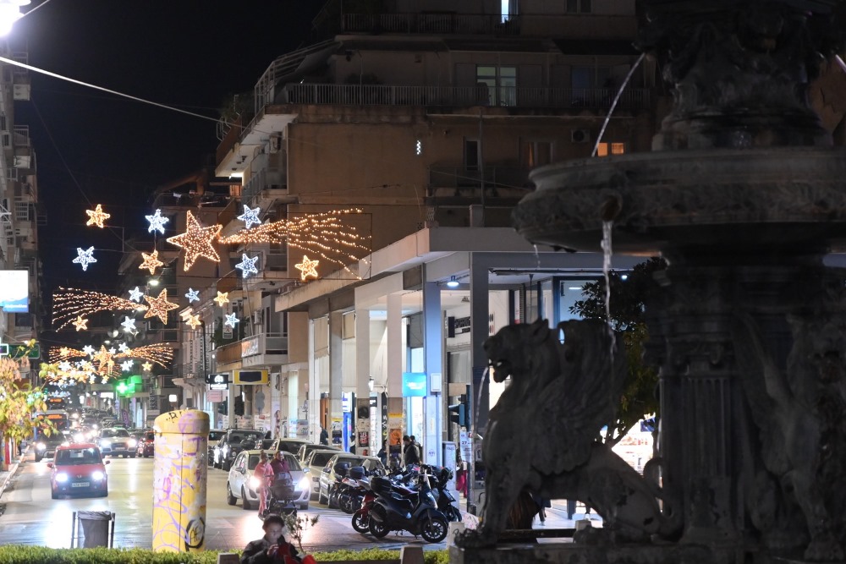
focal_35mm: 105
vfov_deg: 13.0
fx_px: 2468
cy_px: 282
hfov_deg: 19.5
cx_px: 423
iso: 2500
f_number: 2.8
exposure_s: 1/100
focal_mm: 70
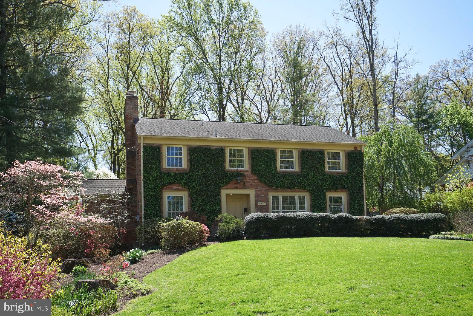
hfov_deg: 54.4
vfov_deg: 37.9
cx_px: 236
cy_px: 158
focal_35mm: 35
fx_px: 460
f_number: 8
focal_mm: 35
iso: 640
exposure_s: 1/1000
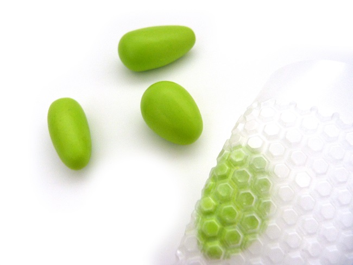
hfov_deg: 69.4
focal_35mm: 25
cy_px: 132
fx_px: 255
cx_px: 176
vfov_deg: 54.8
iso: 250
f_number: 2.8
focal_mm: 4.5
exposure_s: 1/60
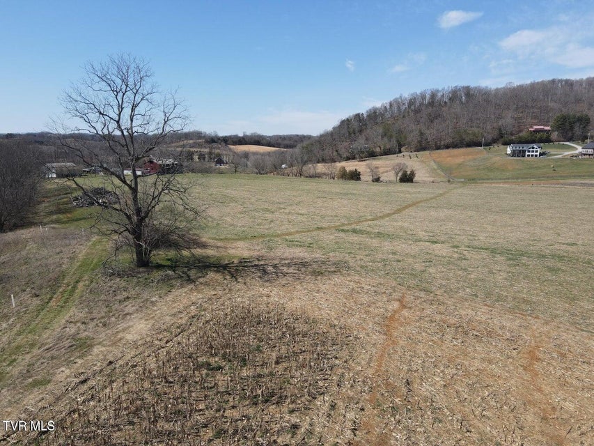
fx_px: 412
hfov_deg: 71.6
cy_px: 223
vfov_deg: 56.8
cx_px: 297
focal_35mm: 24
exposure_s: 1/640
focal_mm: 4.5
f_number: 2.8
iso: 100
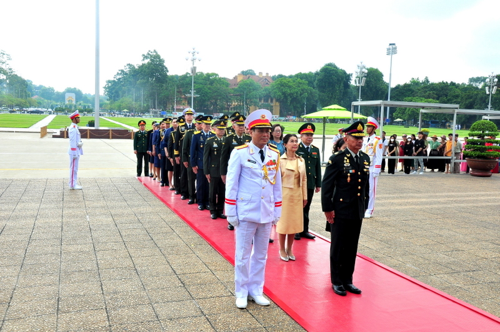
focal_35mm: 36
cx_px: 250
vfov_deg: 36.8
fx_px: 500
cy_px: 166
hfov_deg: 53.2
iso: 200
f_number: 13
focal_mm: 24
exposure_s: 1/125
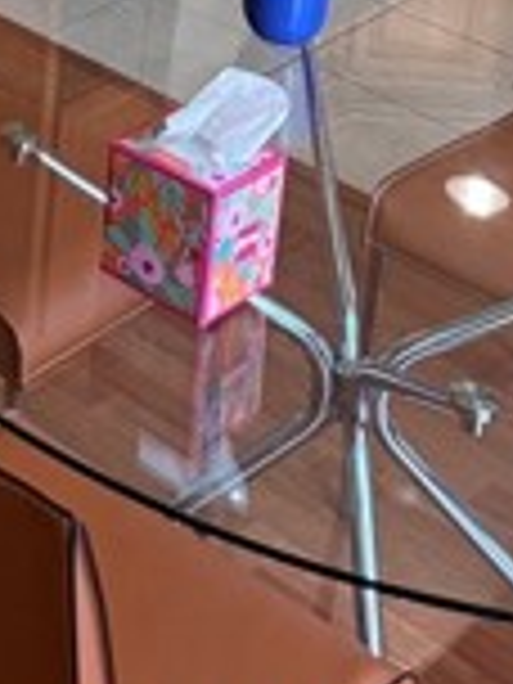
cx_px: -454
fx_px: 1996
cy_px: -621
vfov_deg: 15.9
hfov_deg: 13.0
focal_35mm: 101
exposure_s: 1/120
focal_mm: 6.76
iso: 160
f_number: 1.78
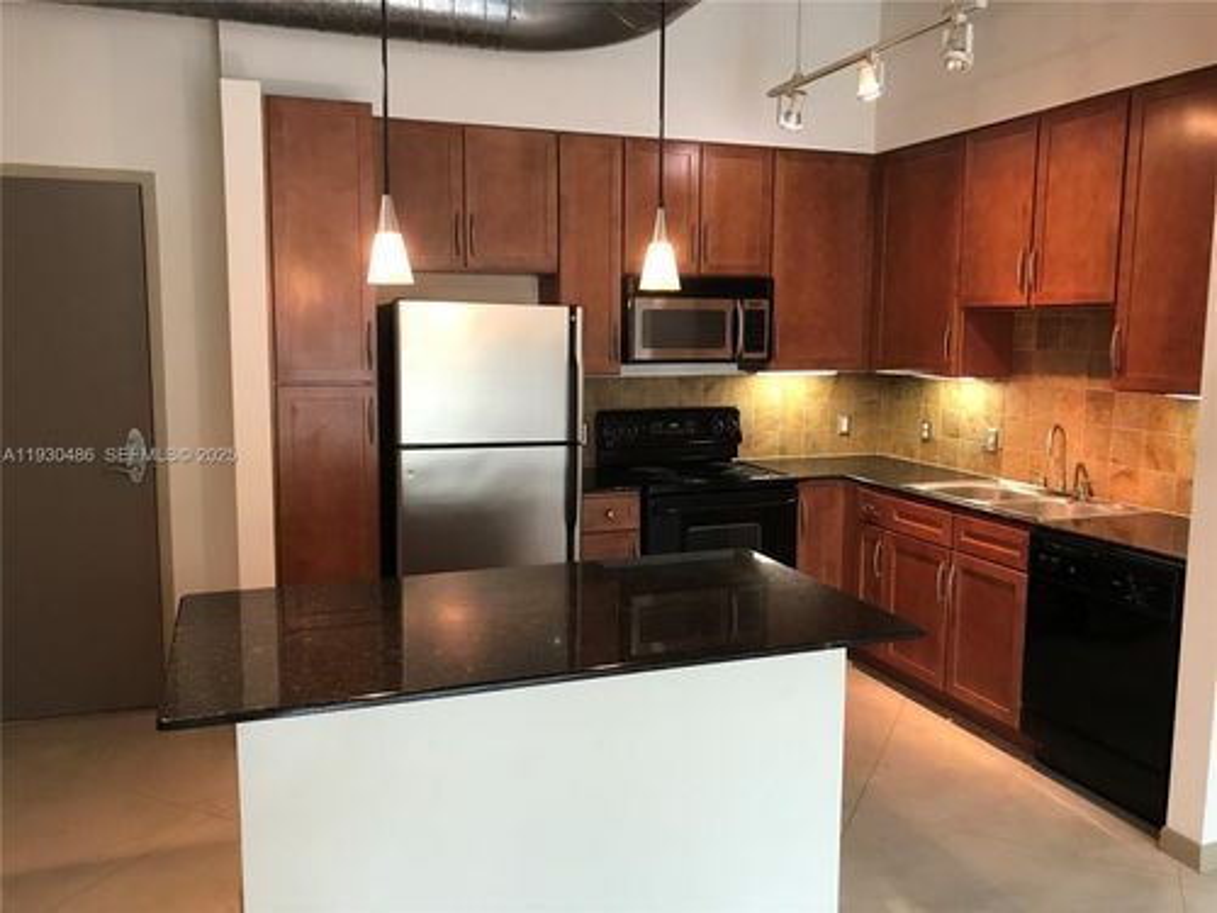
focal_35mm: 28
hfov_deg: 63.4
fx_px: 984
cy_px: 456
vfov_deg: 49.7
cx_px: 608
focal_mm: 3.99
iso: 50
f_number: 1.8
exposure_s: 1/15
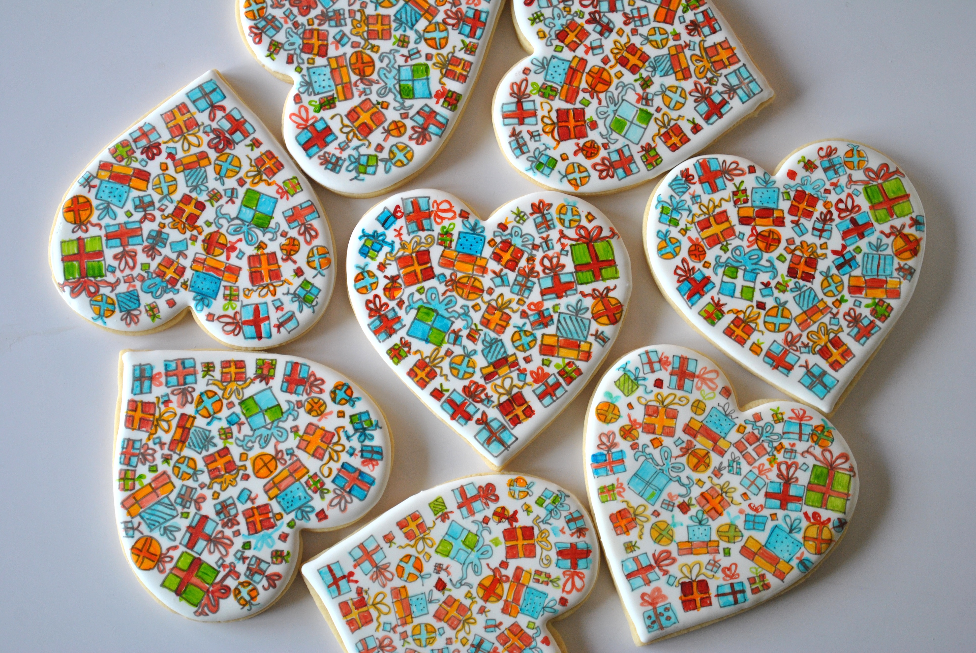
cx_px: 488
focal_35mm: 66
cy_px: 326
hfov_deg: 30.5
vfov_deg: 20.7
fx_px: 1791
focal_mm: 44
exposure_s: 1/30
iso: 320
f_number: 5.3
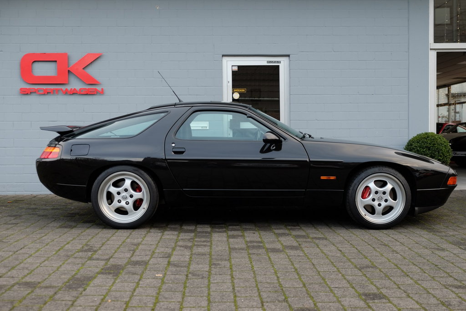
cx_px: 233
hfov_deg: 43.6
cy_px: 156
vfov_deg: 29.9
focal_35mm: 45
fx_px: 583
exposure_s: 1/105
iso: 200
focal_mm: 30.2
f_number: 3.6
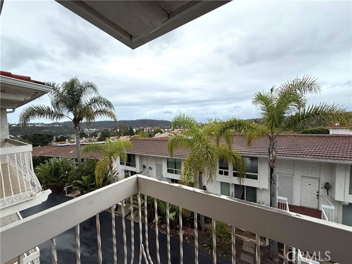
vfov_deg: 85.7
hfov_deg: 102.1
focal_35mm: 14
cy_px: 132
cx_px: 176
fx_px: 142
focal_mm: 2.22
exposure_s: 1/99
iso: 160
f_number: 2.2
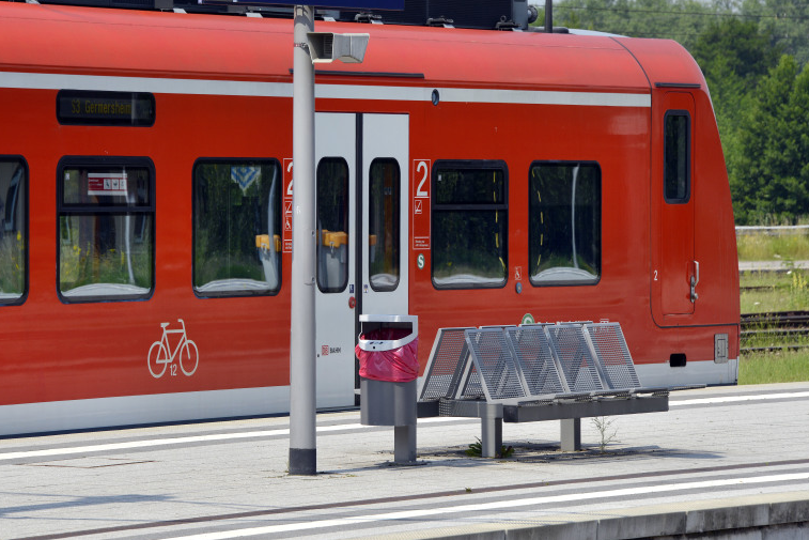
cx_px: 349
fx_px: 5461
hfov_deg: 8.5
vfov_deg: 5.7
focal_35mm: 243
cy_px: 198
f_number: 10
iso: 200
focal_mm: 190
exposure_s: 1/400
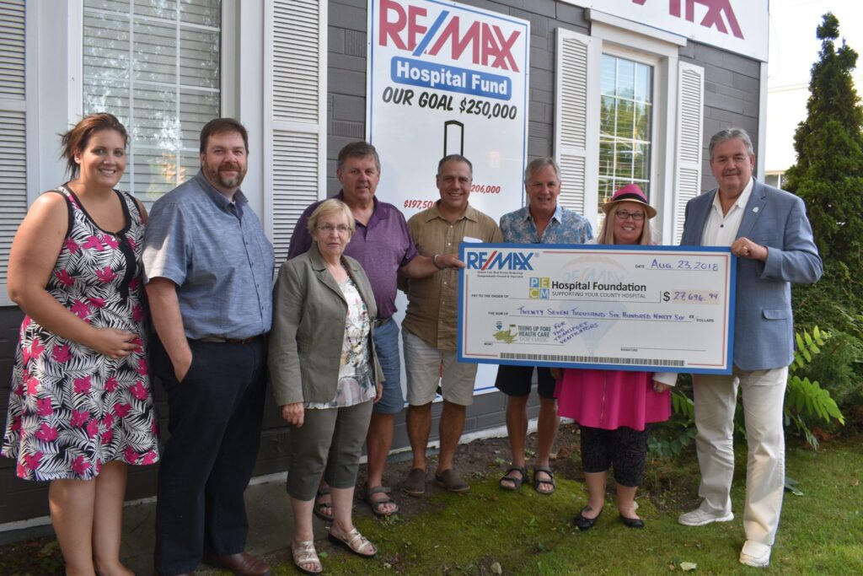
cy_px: 288
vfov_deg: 47.9
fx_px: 647
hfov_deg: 67.4
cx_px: 432
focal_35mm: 27
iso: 400
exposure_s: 1/160
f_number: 6.3
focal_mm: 18
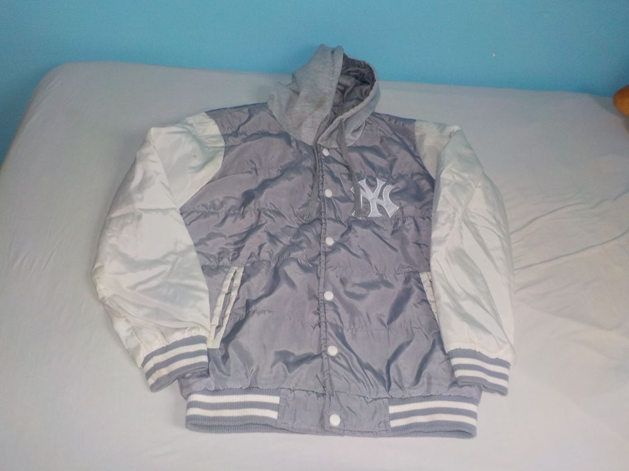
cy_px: 236
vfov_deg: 46.8
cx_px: 314
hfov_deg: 60.0
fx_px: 545
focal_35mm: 30
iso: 200
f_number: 3.3
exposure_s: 1/30
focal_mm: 4.1
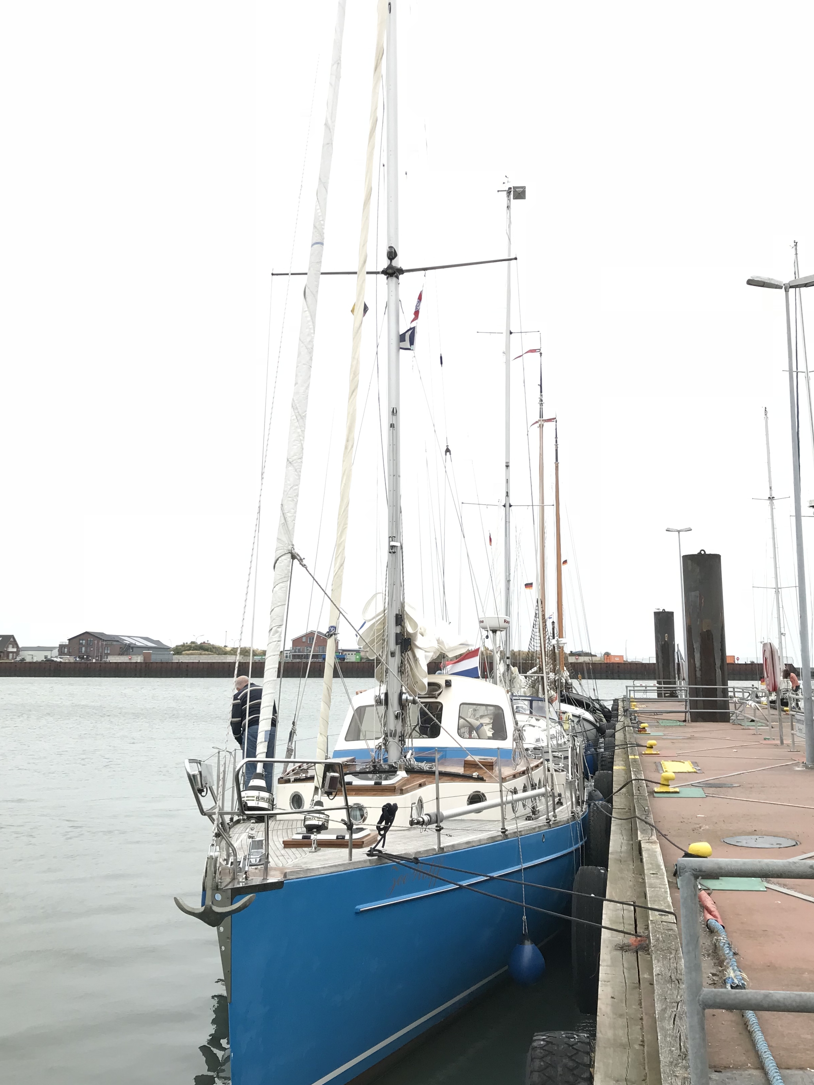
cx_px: 437
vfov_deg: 52.5
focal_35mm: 35
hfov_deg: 40.7
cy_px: 472
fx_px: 1097
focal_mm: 3.99
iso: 20
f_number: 1.8
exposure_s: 1/1064
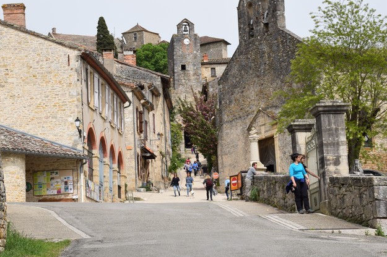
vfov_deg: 14.2
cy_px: 108
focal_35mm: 96
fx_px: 1031
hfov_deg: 21.2
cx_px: 183
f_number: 10
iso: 200
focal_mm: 50
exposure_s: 1/400
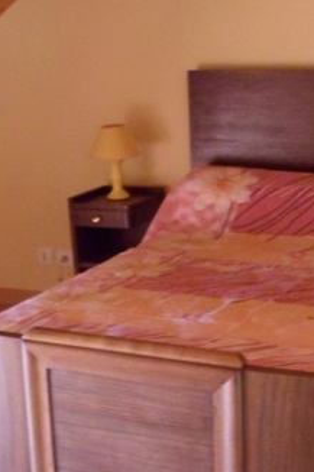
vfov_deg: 29.0
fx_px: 904
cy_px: 319
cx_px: 182
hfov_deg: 19.7
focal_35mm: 69
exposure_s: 1/4
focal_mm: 4.9
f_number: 3.3
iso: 400
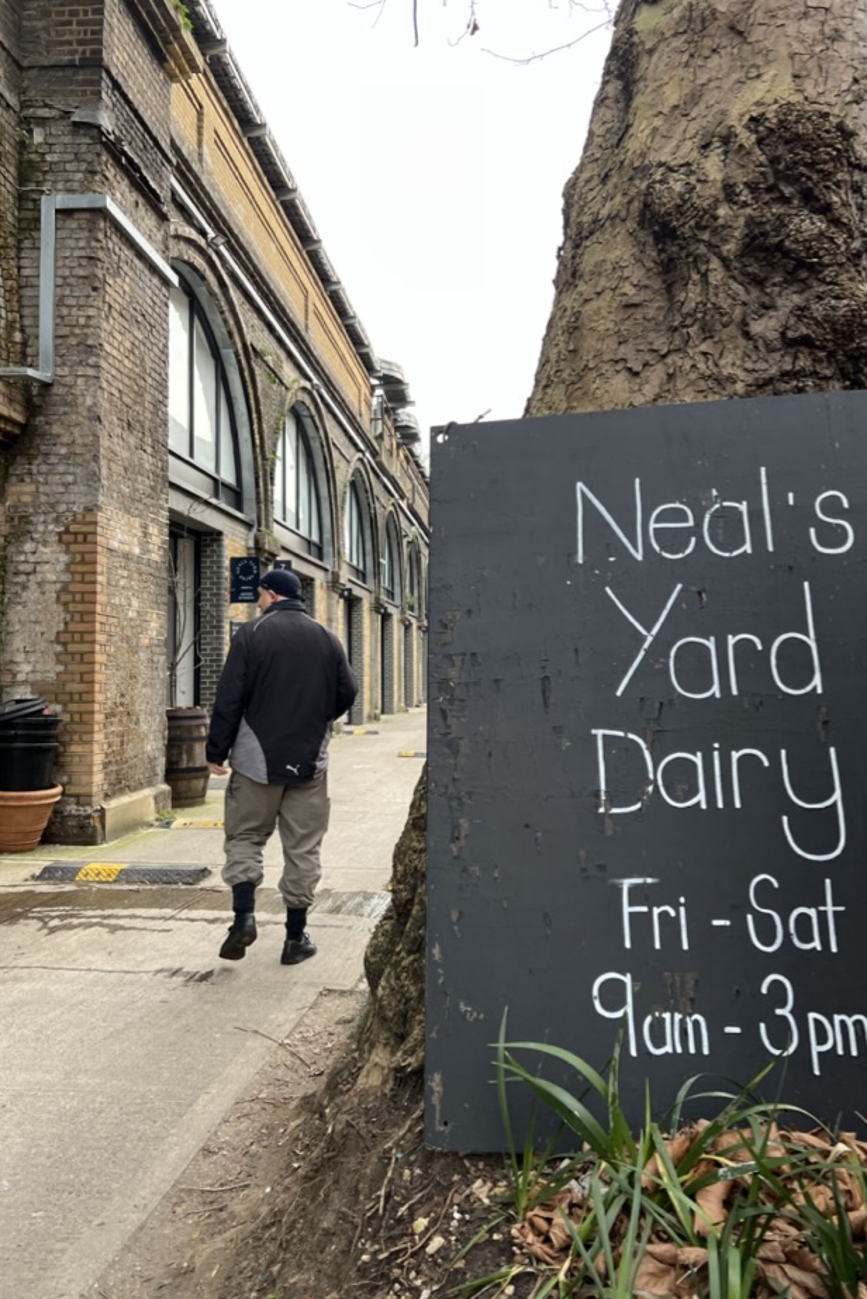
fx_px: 1083
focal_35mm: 30
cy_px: 611
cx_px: 429
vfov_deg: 61.9
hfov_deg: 43.6
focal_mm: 5.7
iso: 50
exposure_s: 1/371
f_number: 1.5
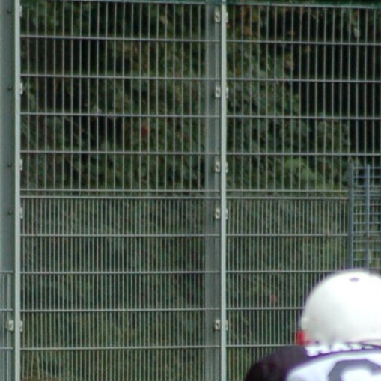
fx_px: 16437
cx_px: 156
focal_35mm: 1320
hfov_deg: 1.3
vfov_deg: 1.3
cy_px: 513
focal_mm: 240
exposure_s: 1/320
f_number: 5.3
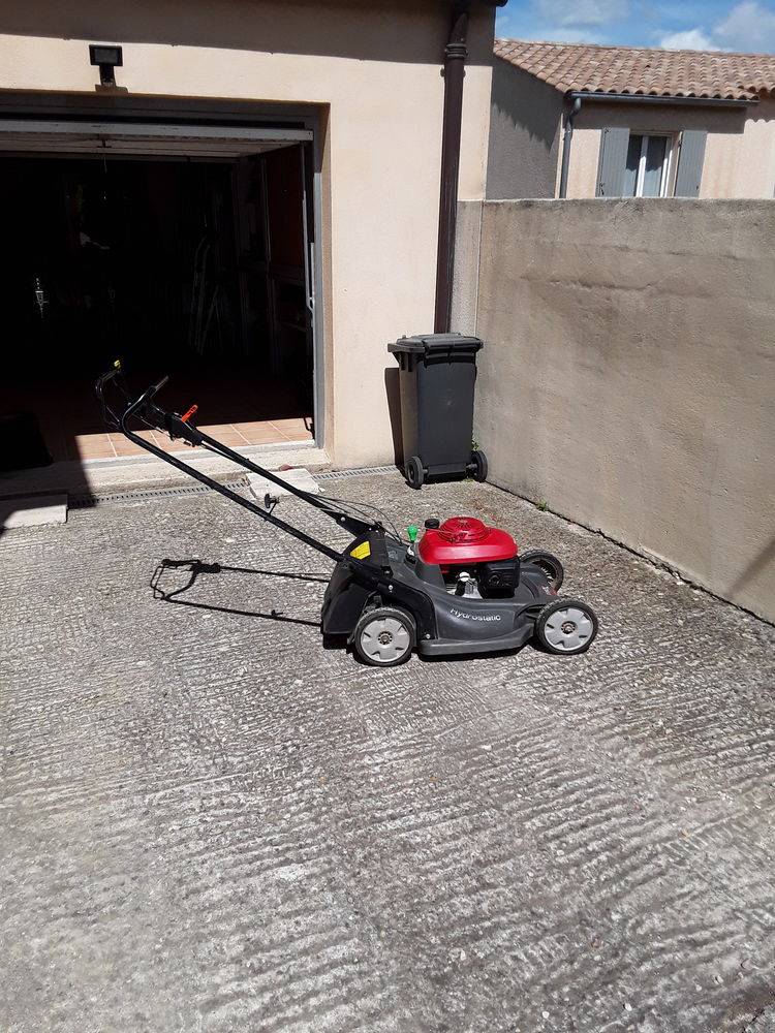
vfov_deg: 65.3
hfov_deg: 51.4
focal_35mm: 27
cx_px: 388
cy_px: 516
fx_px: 806
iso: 40
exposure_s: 1/2710
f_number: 1.9
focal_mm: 2.91
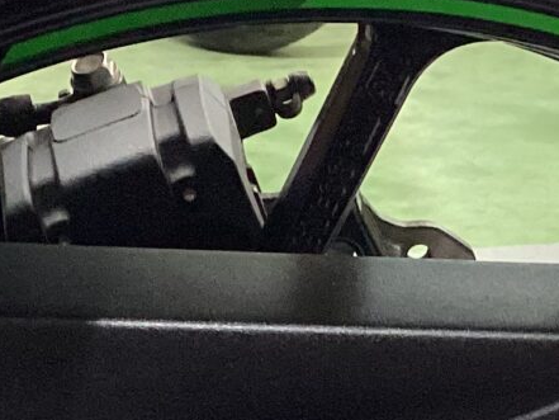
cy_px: 530
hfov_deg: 14.6
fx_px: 2181
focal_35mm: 135
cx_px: 240
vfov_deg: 10.8
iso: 320
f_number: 2.4
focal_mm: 3.3
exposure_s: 1/60
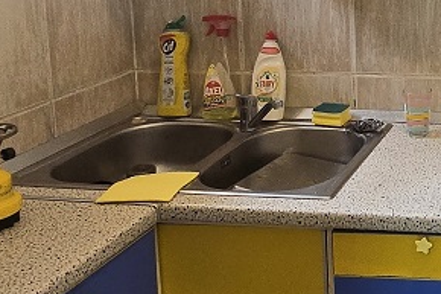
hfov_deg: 30.4
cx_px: 528
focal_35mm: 56
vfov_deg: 23.1
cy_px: -3
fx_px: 686
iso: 160
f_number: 2.2
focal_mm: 1.7
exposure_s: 1/50
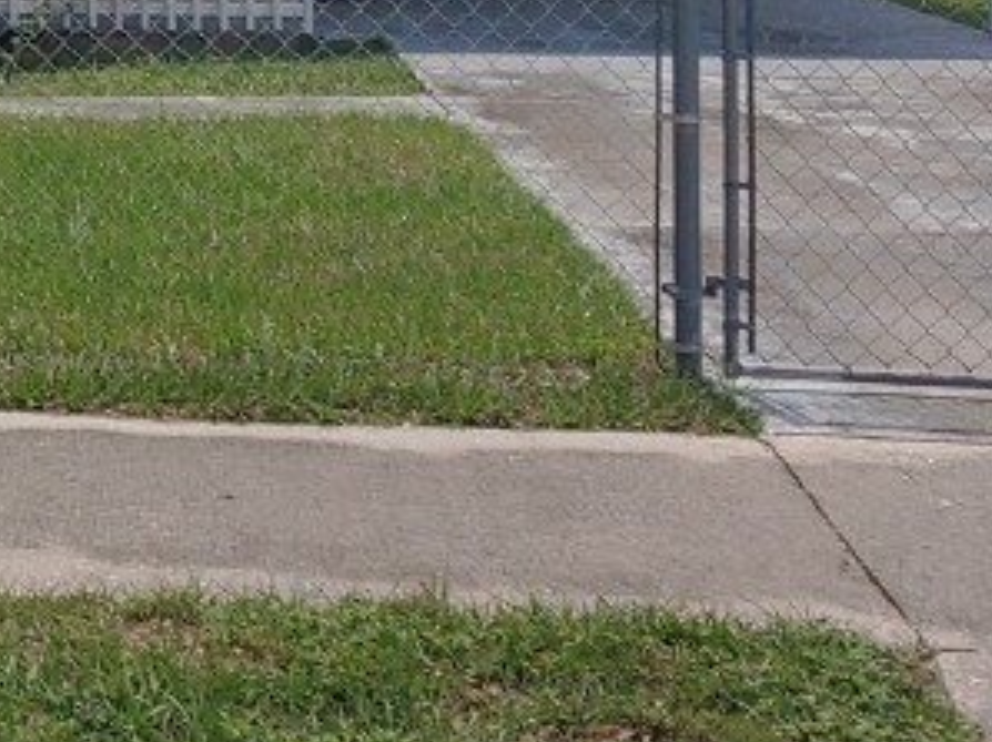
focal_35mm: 86
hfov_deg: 20.3
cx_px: -389
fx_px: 2463
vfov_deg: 16.4
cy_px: -166
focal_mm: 4.23
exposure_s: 1/2564
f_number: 1.5
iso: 50
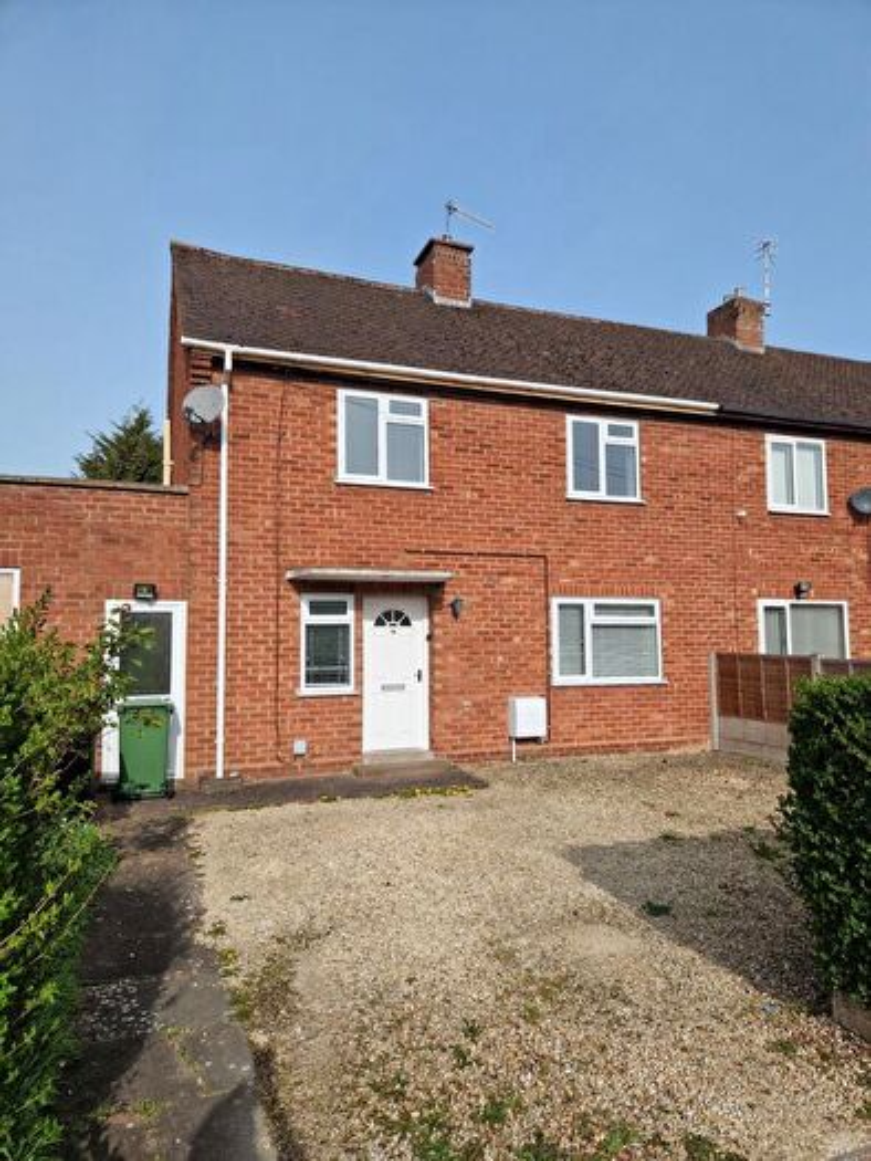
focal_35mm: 23
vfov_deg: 73.9
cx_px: 436
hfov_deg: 58.9
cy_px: 580
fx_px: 771
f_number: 1.8
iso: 50
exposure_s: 1/1592
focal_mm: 5.4
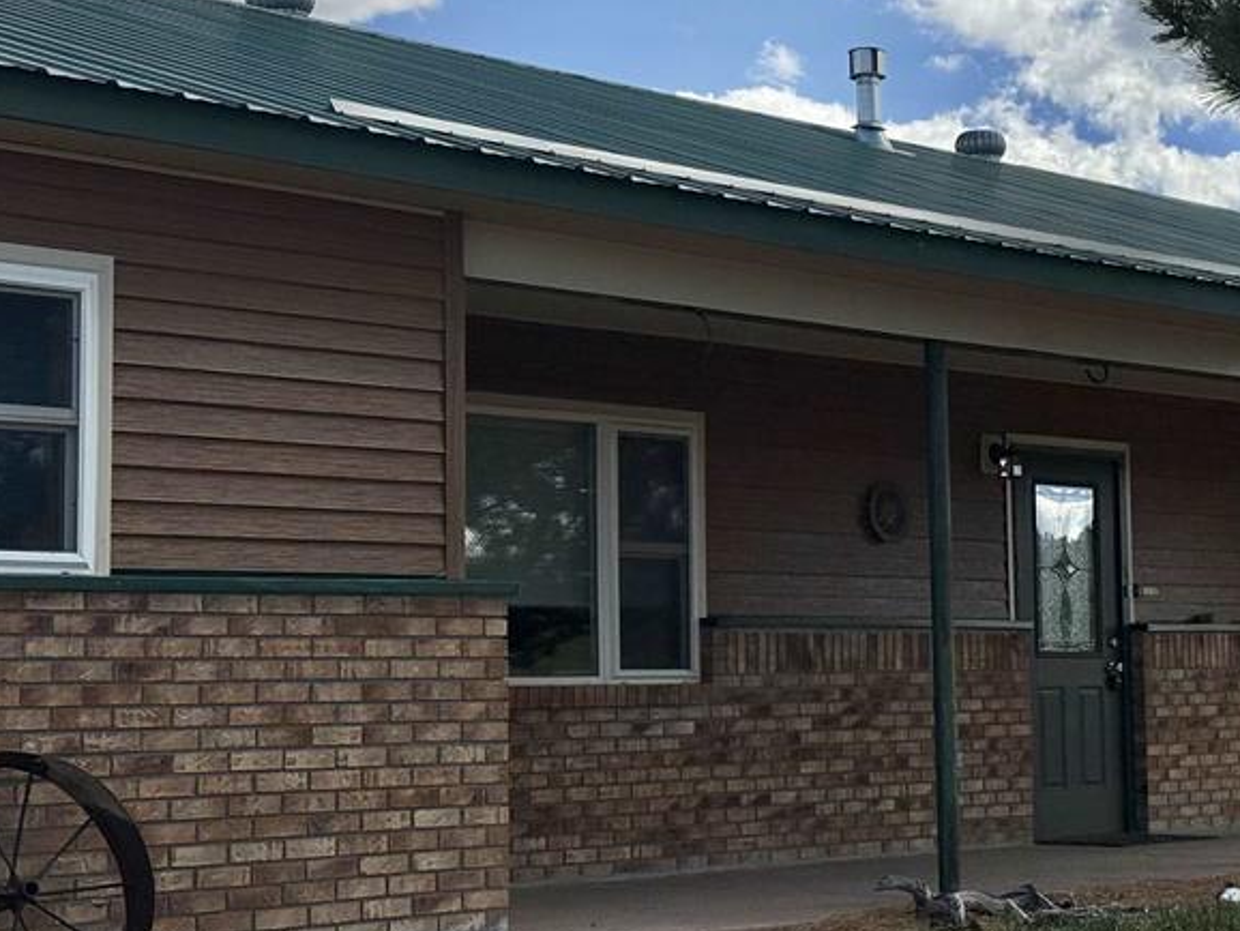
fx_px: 3046
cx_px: 1053
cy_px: 395
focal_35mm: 85
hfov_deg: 22.6
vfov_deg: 17.4
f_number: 1.78
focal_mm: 6.76
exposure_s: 1/6536
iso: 64
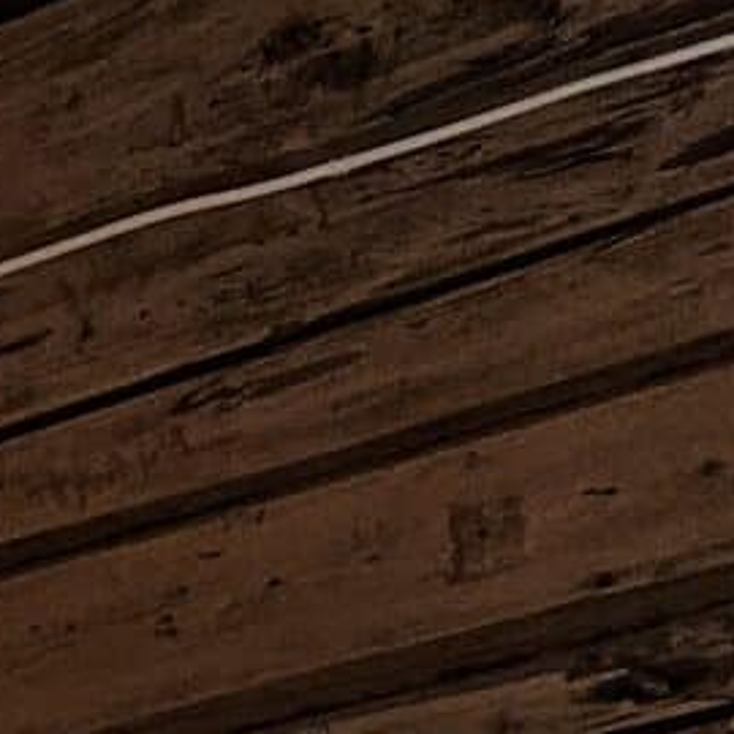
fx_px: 4630
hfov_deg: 6.5
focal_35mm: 193
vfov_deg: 7.4
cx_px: -2564
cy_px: 2561
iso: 250
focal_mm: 6.3
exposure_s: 1/100
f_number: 1.7
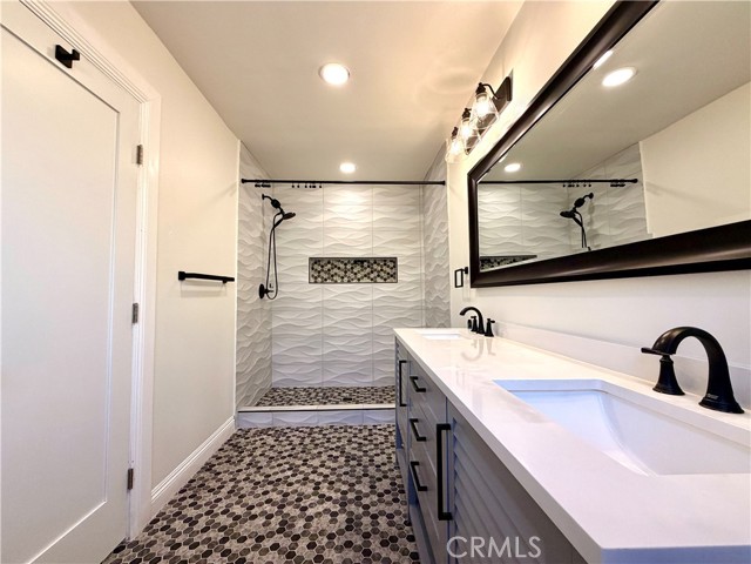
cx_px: 376
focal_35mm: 14
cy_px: 282
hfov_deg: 102.1
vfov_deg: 85.7
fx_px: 304
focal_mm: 2.22
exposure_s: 1/120
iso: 200
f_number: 2.2
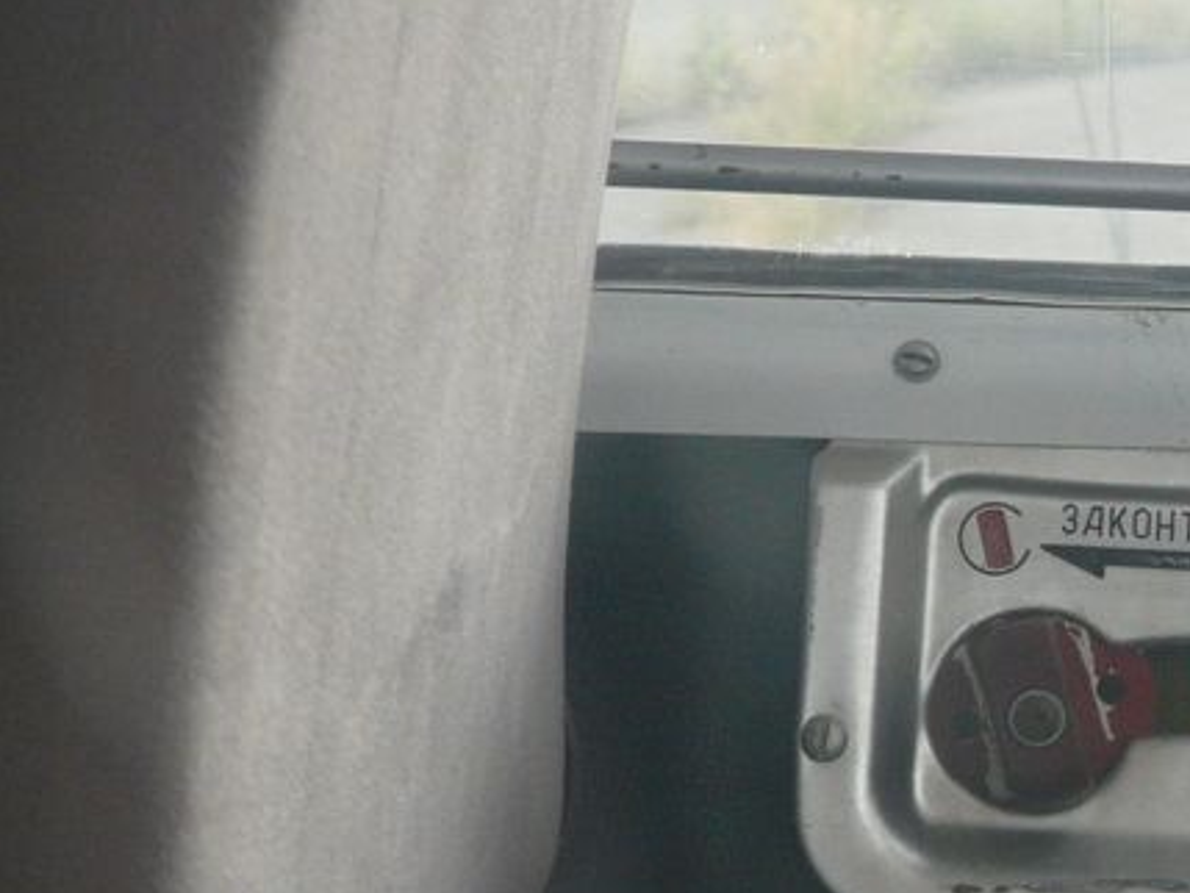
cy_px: 569
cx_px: 1240
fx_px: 6155
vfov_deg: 8.3
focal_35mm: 179
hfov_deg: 10.9
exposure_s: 1/320
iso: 200
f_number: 3.2
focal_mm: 12.3
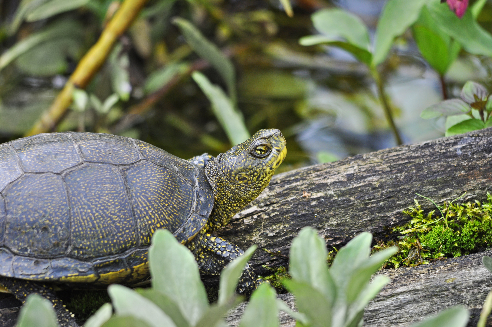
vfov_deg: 1.8
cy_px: 164
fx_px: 10238
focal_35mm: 750
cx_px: 246
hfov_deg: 2.8
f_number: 6.3
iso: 400
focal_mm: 500
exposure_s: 1/400
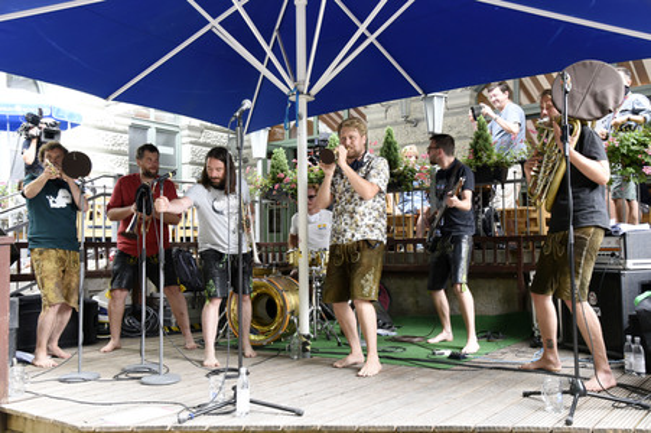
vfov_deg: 37.8
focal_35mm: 35
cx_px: 326
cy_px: 216
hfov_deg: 54.5
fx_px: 632
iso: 1250
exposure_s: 1/60
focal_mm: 35
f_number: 6.3
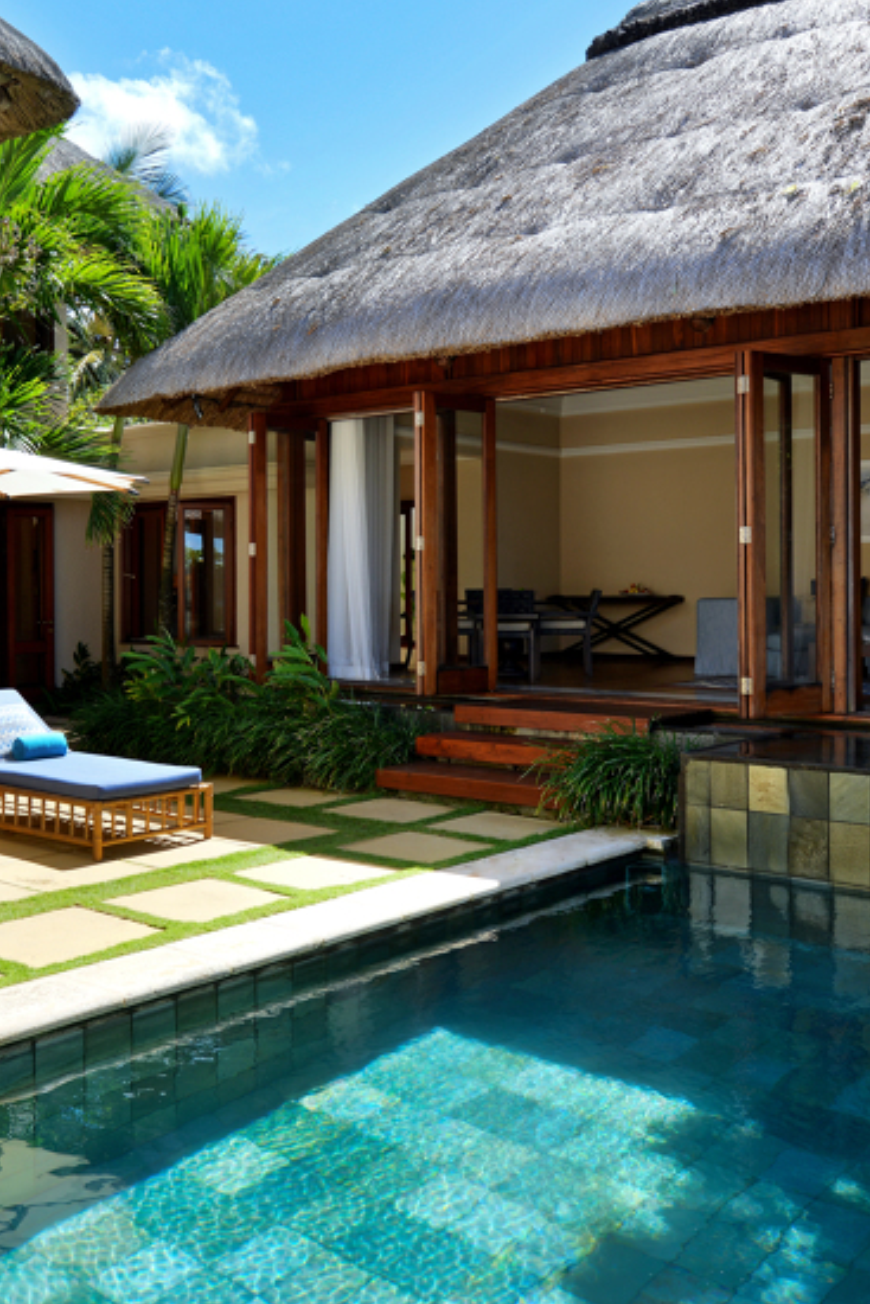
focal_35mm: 36
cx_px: 294
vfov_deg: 53.1
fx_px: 1304
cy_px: 600
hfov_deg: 36.5
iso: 200
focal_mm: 22
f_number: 6.3
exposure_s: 1/640
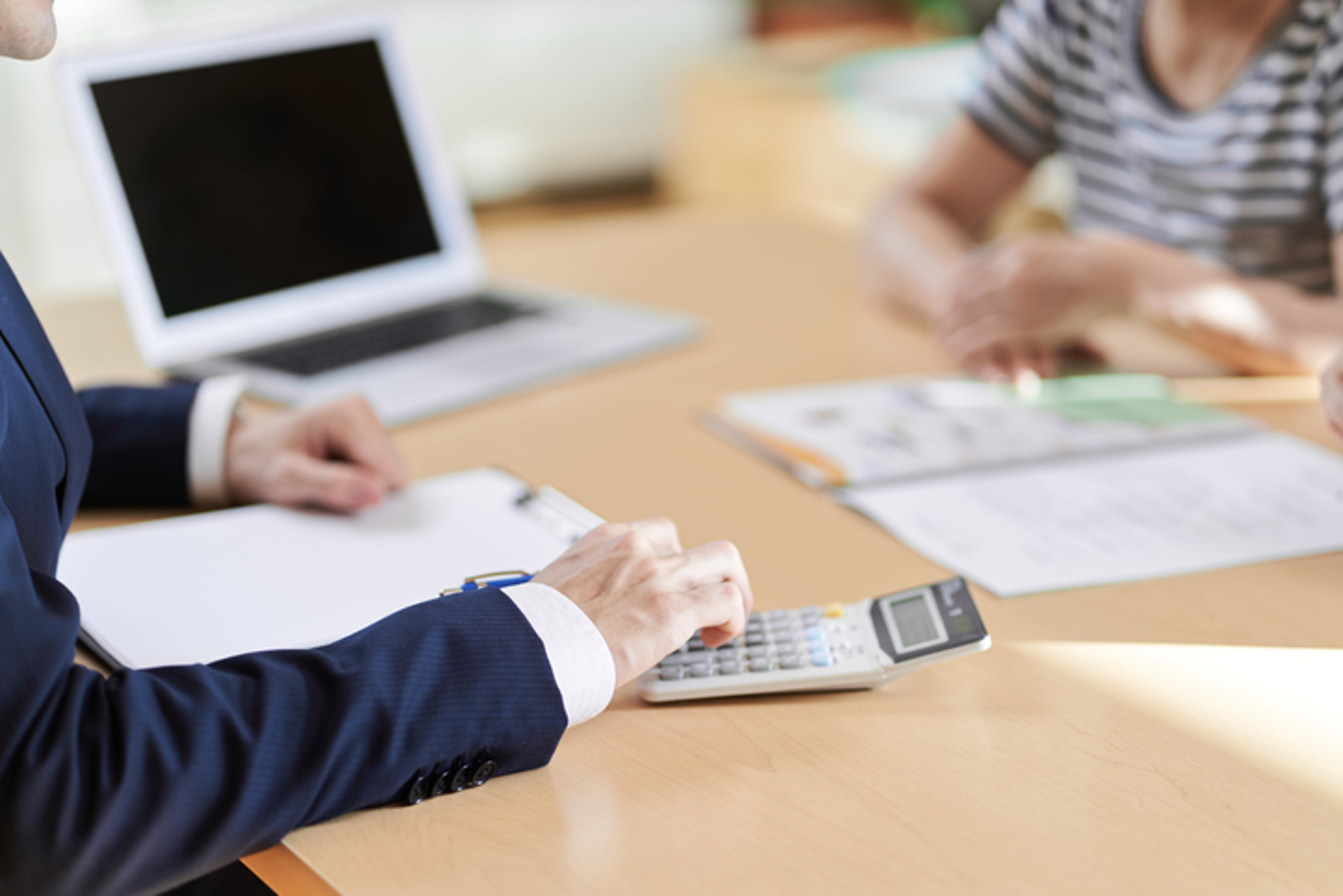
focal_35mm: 85
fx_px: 3171
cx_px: 672
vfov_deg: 16.1
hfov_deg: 23.9
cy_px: 448
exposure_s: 1/125
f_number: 2
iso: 100
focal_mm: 85
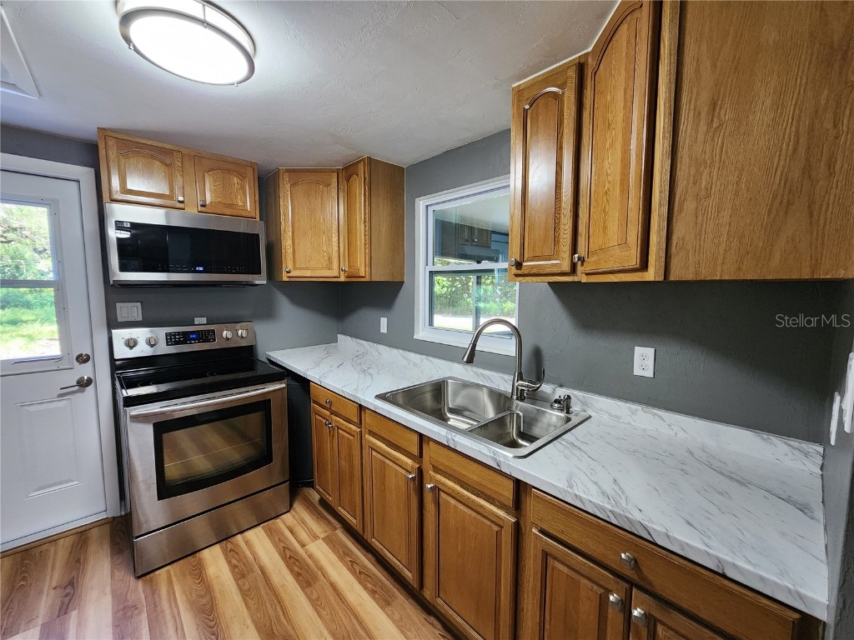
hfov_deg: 106.2
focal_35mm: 13
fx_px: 321
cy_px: 320
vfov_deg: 89.9
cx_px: 427
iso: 400
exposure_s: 1/60
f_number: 2.2
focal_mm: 2.2
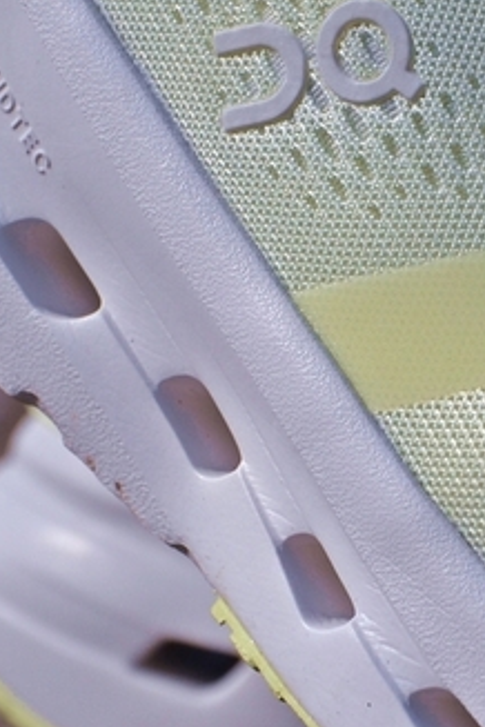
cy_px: 464
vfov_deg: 7.3
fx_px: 5739
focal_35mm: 284
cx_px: 230
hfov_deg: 4.8
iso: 280
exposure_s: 1/2000
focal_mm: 80
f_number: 7.1
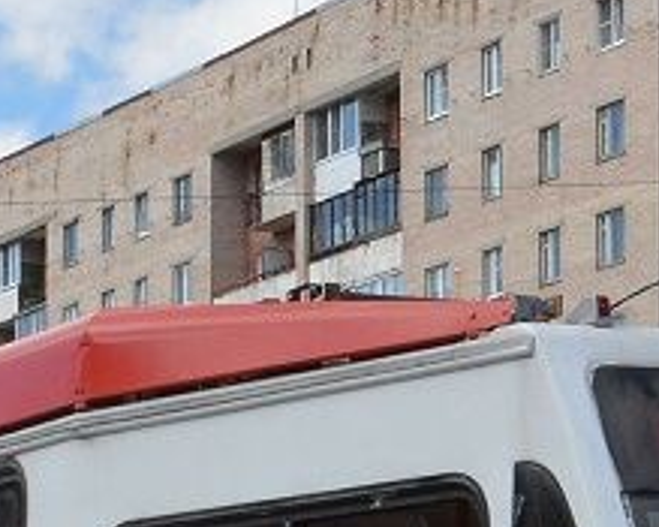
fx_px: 3607
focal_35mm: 185
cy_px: 804
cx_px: 45
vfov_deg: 8.2
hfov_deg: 10.4
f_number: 22
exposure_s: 1/125
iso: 640
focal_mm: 24
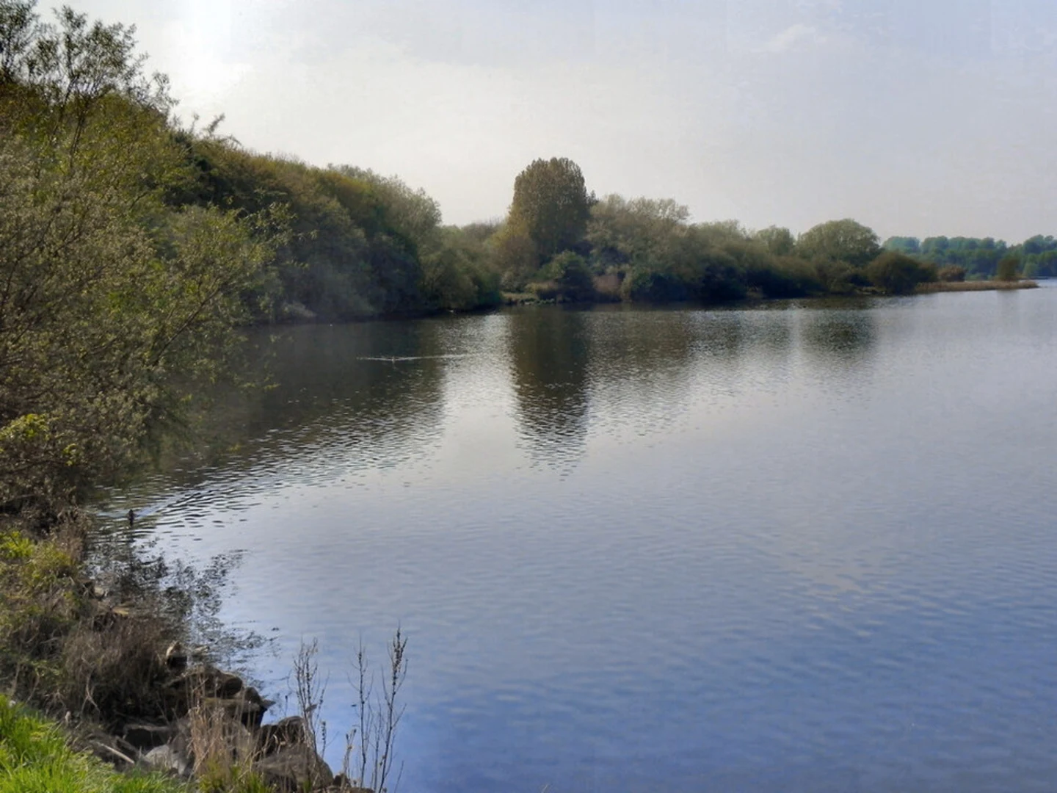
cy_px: 396
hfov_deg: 33.2
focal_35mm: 58
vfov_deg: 25.2
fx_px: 1771
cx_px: 528
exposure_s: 1/737
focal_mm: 10.3
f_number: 6.3
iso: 160
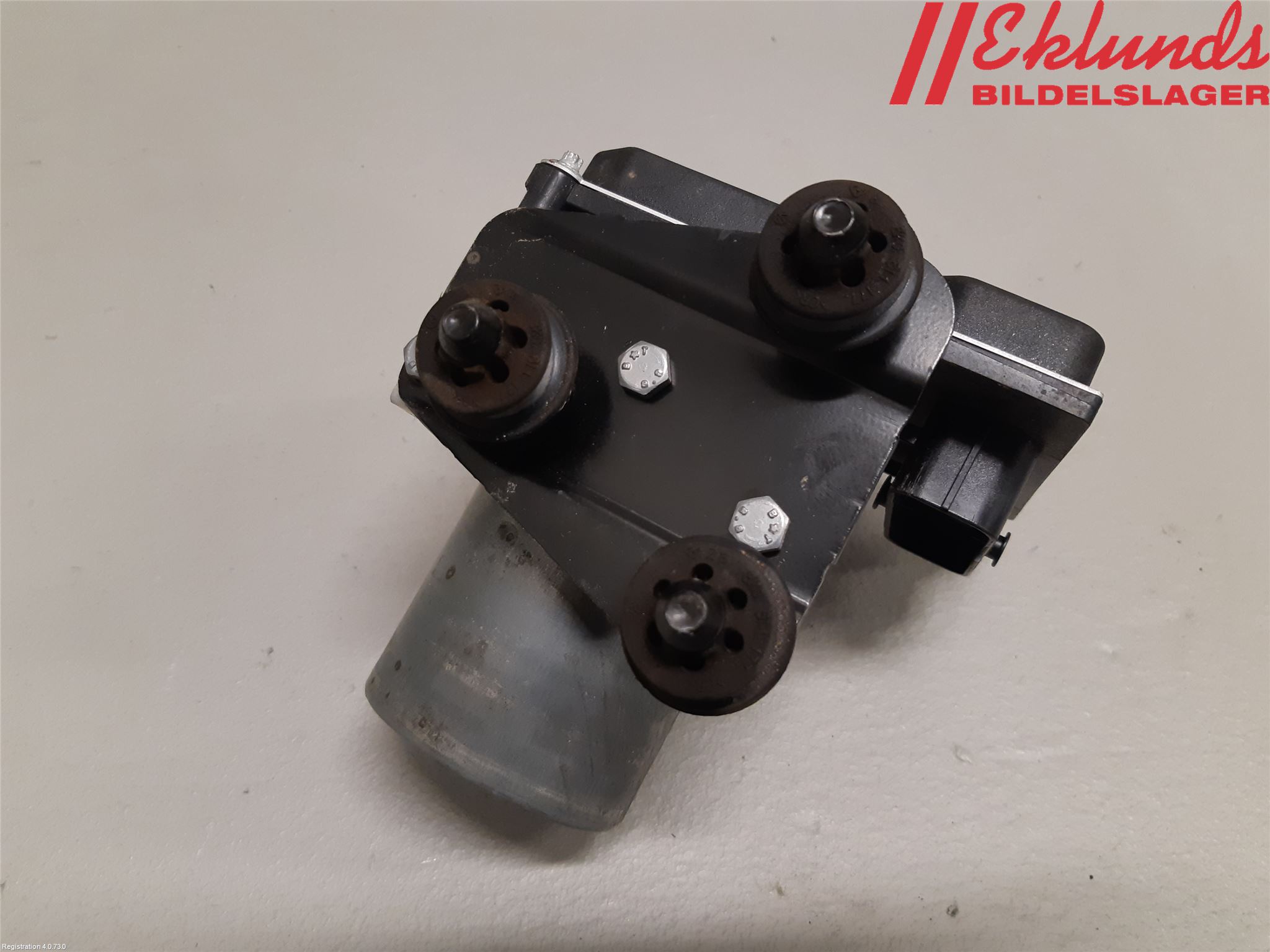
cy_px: 476
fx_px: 954
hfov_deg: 67.3
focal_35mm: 26
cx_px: 635
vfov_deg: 53.1
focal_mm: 3.93
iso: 200
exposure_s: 1/50
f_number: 1.7
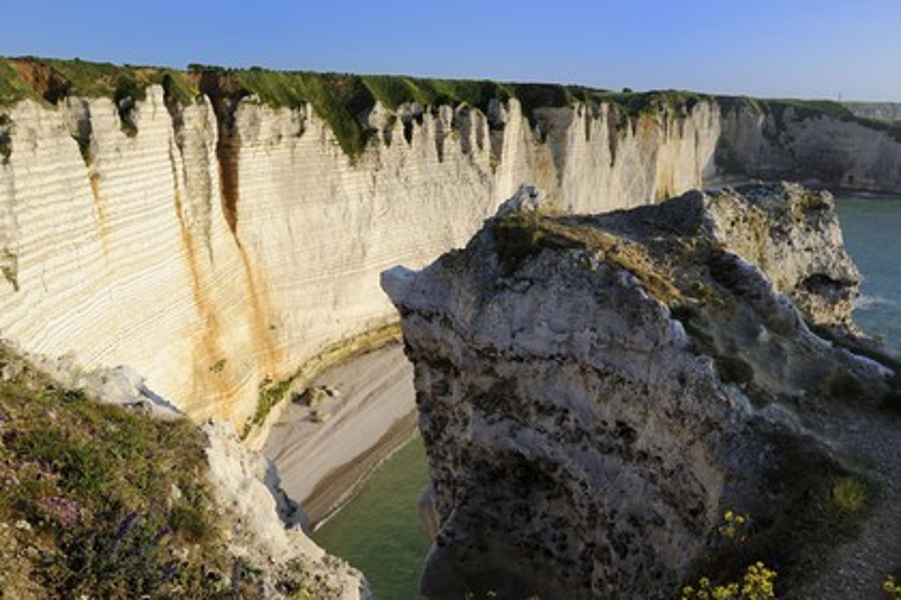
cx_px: 450
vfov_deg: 53.1
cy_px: 300
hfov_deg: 73.7
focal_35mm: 24
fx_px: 601
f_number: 8
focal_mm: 24
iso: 200
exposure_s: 1/250
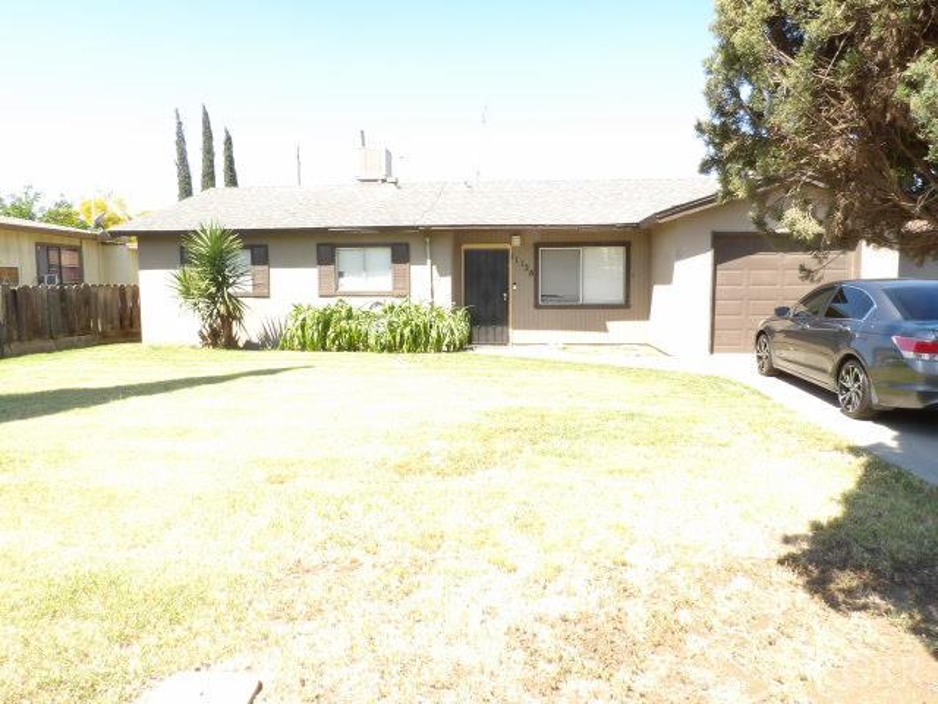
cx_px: 469
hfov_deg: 71.6
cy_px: 352
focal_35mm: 24
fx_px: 650
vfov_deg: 56.8
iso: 100
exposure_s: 1/60
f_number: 7.4
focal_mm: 4.3
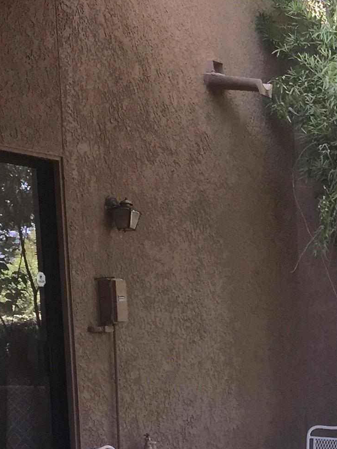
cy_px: 401
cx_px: 533
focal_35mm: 89
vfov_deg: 21.5
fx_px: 1155
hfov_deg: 15.1
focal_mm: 4.15
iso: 32
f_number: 2.2
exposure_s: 1/181
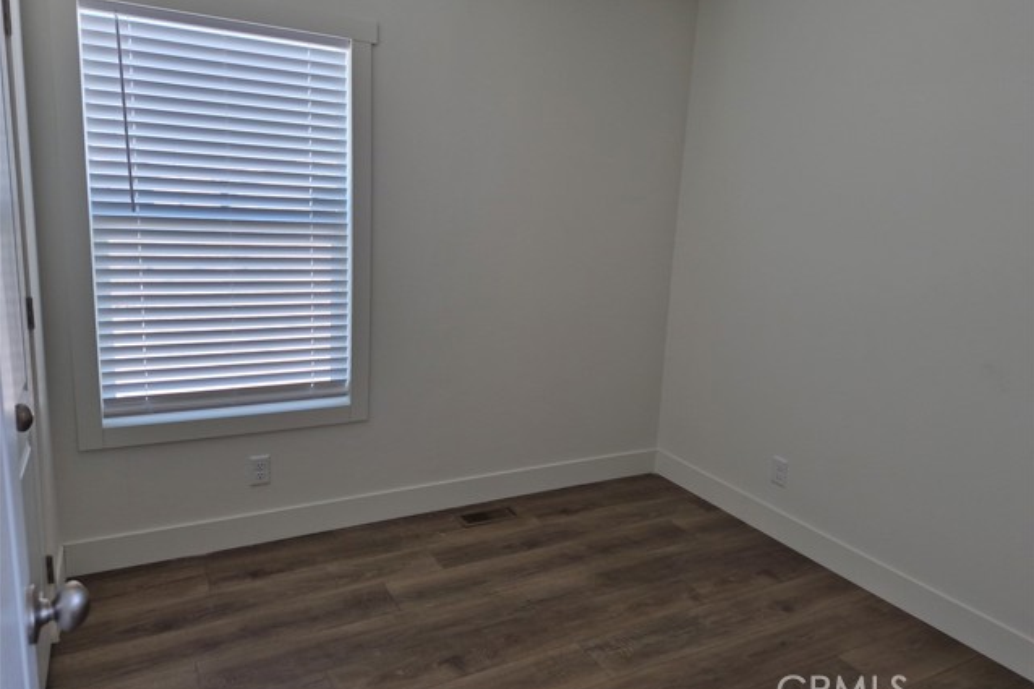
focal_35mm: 24
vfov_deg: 53.1
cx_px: 517
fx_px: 689
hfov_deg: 73.8
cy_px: 324
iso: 64
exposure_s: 1/180
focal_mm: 5.4
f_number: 1.8
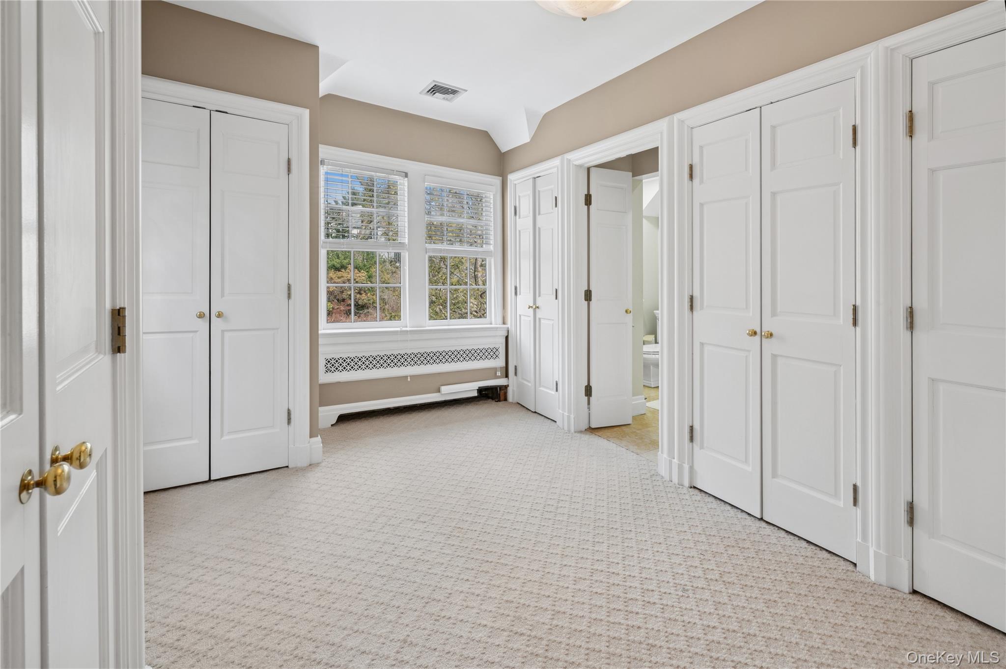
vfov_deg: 81.1
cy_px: 334
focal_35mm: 14
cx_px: 503
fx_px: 391
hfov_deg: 104.3
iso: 200
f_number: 11
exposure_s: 1/8
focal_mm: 14
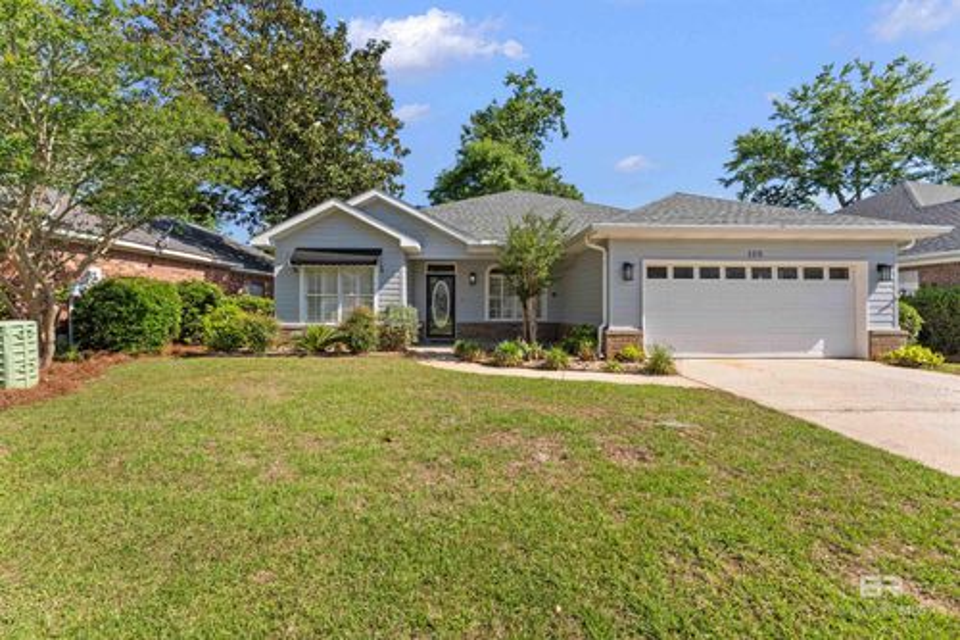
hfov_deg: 104.3
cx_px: 480
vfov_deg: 81.2
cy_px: 320
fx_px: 373
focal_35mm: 14
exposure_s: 1/500
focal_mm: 14
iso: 400
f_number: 7.1
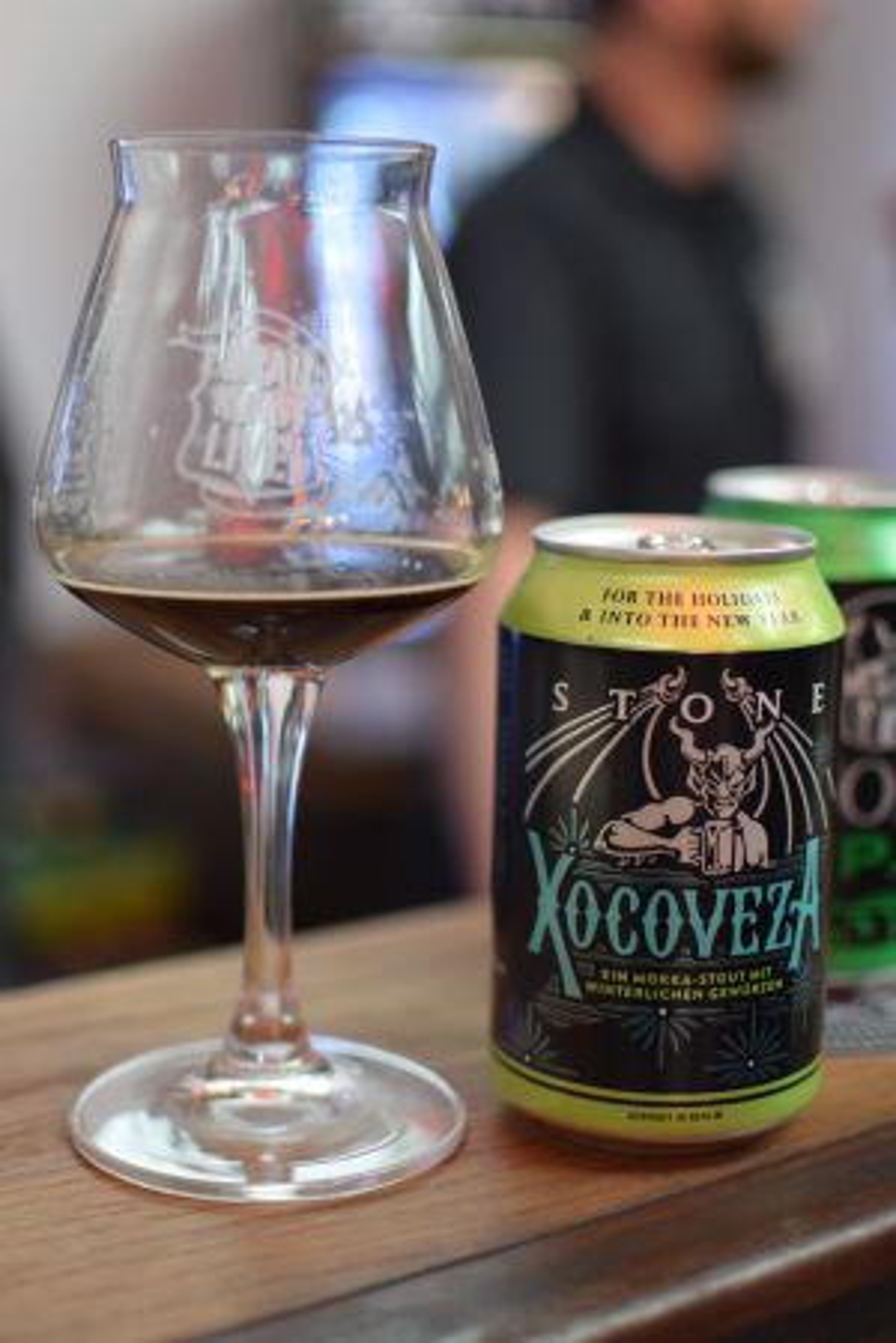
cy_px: 672
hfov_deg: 25.8
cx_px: 448
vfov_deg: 37.9
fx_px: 1960
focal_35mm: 52
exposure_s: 1/60
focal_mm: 35
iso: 800
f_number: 2.2
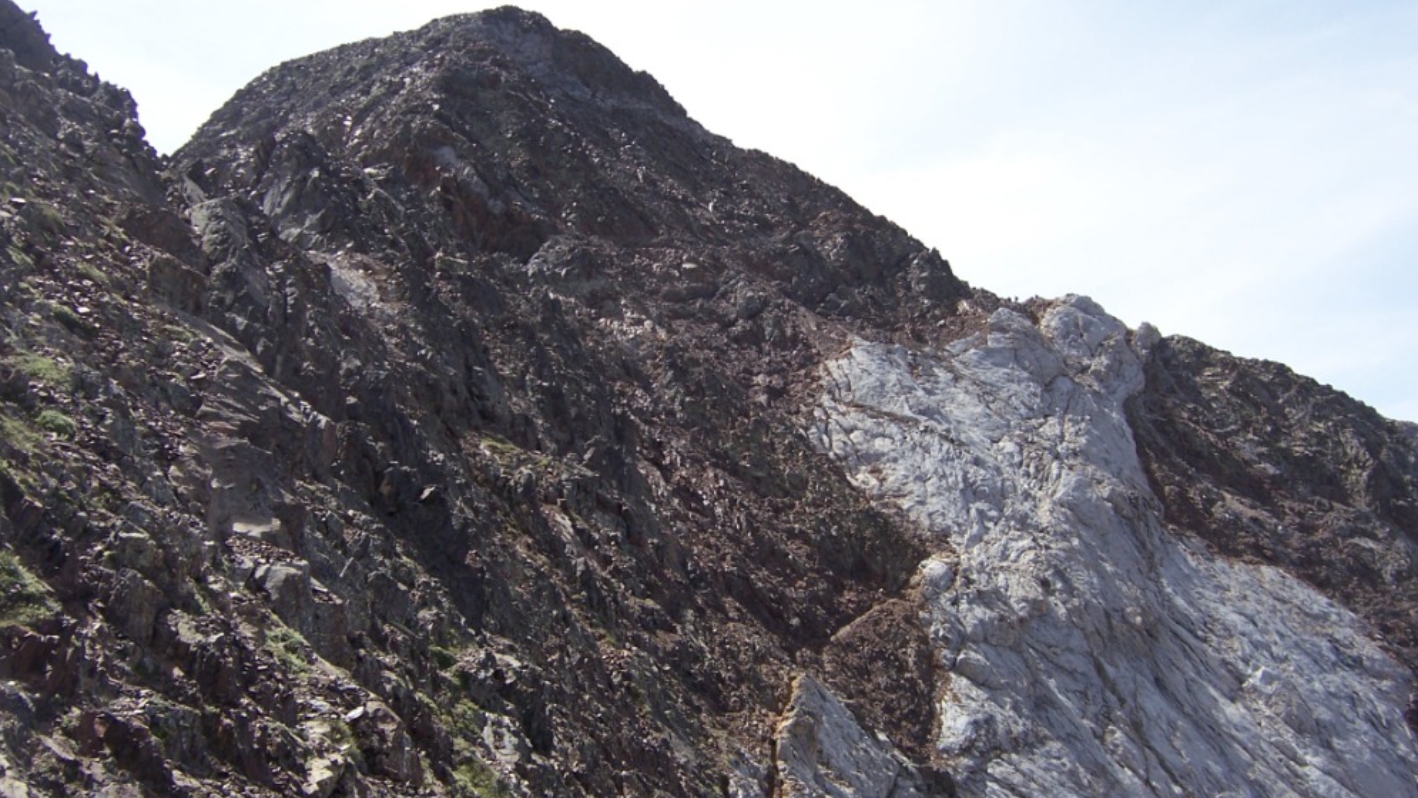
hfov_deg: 54.0
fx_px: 1391
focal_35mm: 37
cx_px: 703
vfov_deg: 32.0
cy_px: 385
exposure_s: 1/750
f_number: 3.4
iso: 80
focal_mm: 5.5
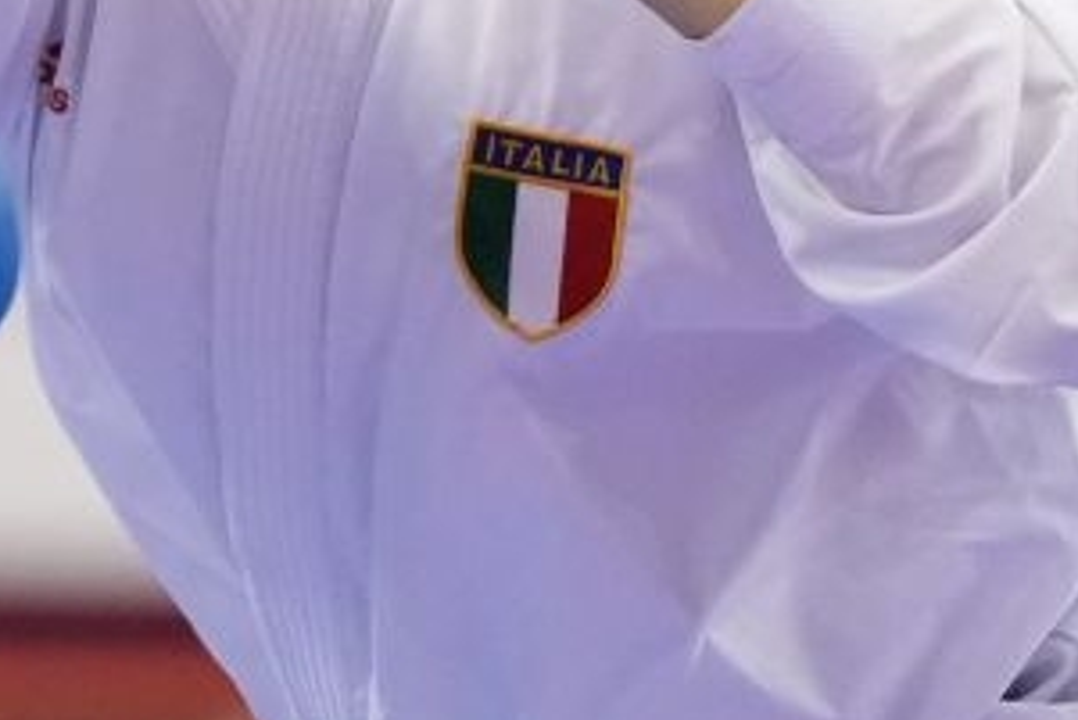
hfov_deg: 1.8
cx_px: 612
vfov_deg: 1.2
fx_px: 34181
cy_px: -61
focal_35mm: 1141
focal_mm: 191
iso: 3200
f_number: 2.8
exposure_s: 1/1000
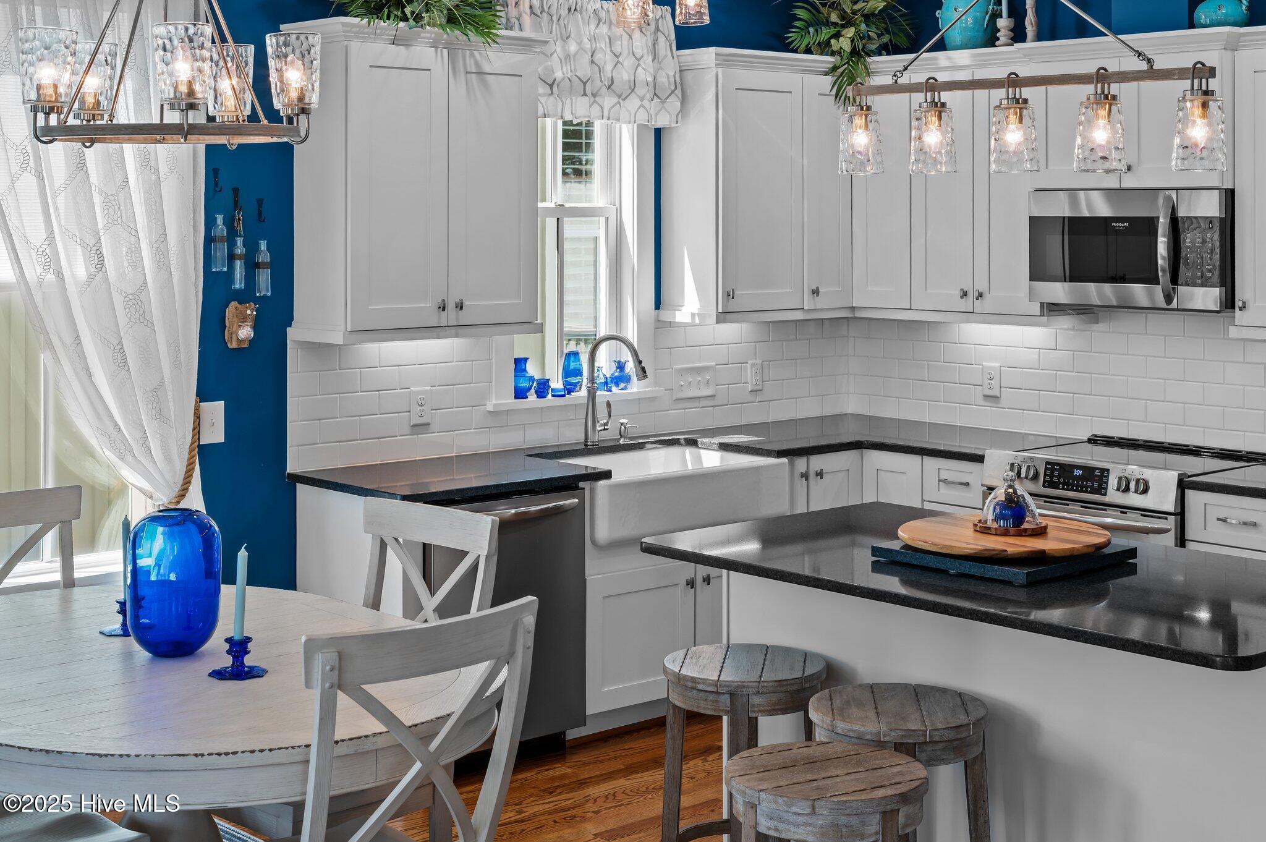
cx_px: 633
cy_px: 421
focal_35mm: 50
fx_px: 1757
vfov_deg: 26.9
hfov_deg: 39.6
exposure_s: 1/8
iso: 250
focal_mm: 50
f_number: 8
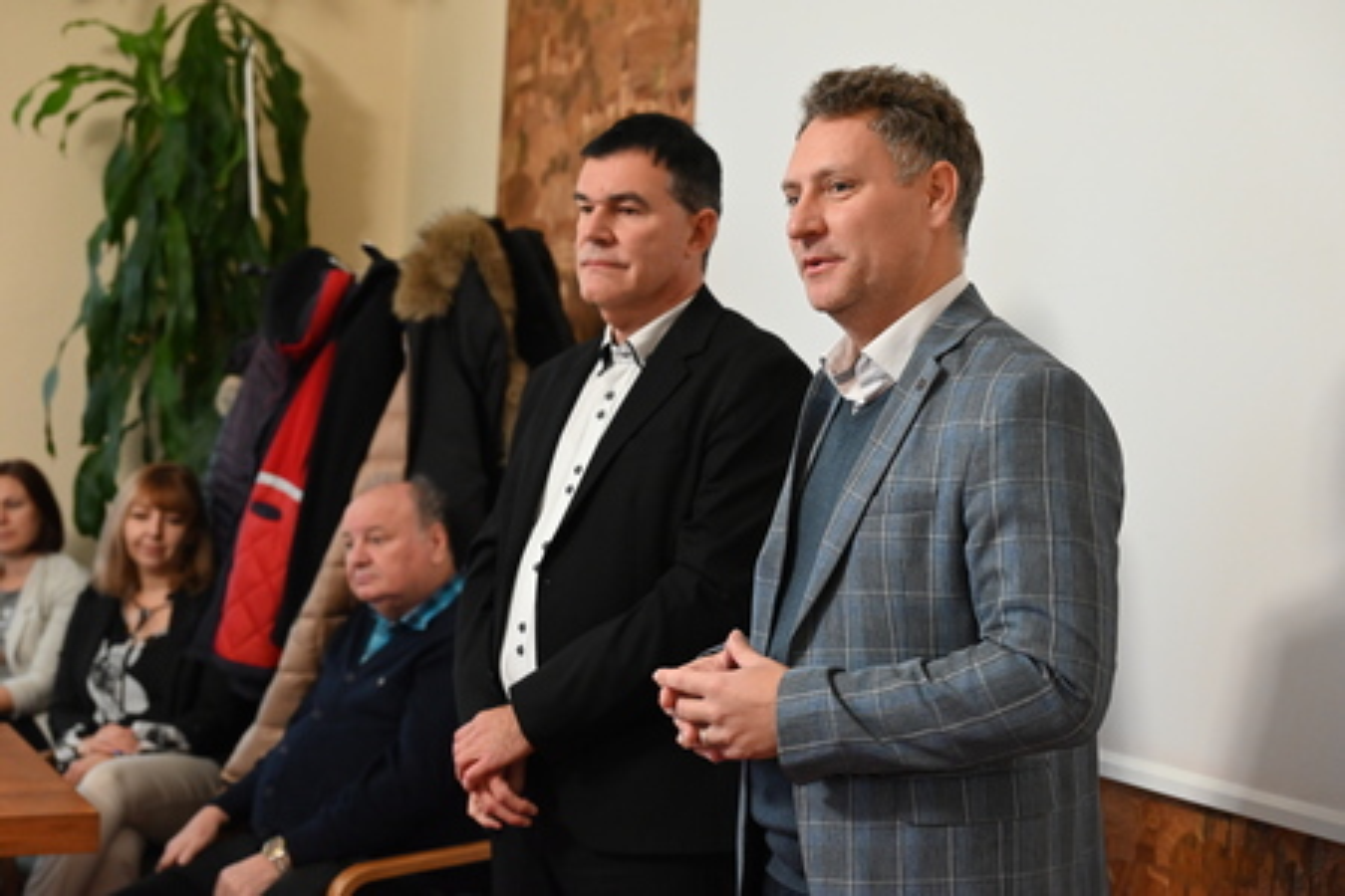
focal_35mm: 53
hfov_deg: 37.5
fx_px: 1980
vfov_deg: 25.5
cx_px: 672
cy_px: 448
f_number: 4
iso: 4500
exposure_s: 1/60
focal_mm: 53
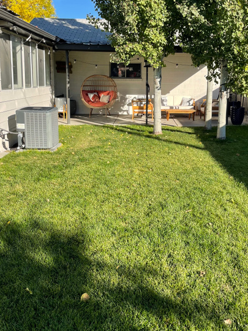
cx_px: 144
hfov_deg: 38.6
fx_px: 353
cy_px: 135
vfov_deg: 49.9
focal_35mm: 37
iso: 32
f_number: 1.6
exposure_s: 1/1642
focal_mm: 4.2
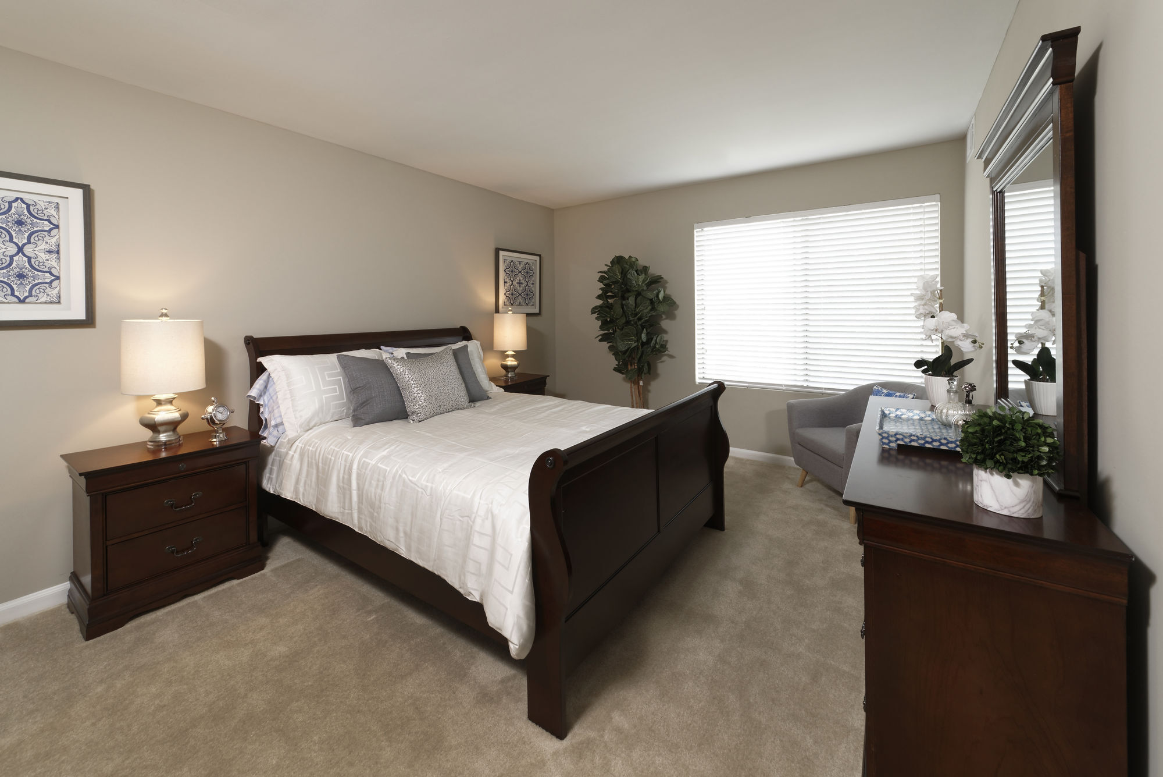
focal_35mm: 13
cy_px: 388
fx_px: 420
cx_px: 582
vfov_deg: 85.5
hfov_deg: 108.3
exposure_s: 1/3.33
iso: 200
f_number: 14
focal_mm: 13
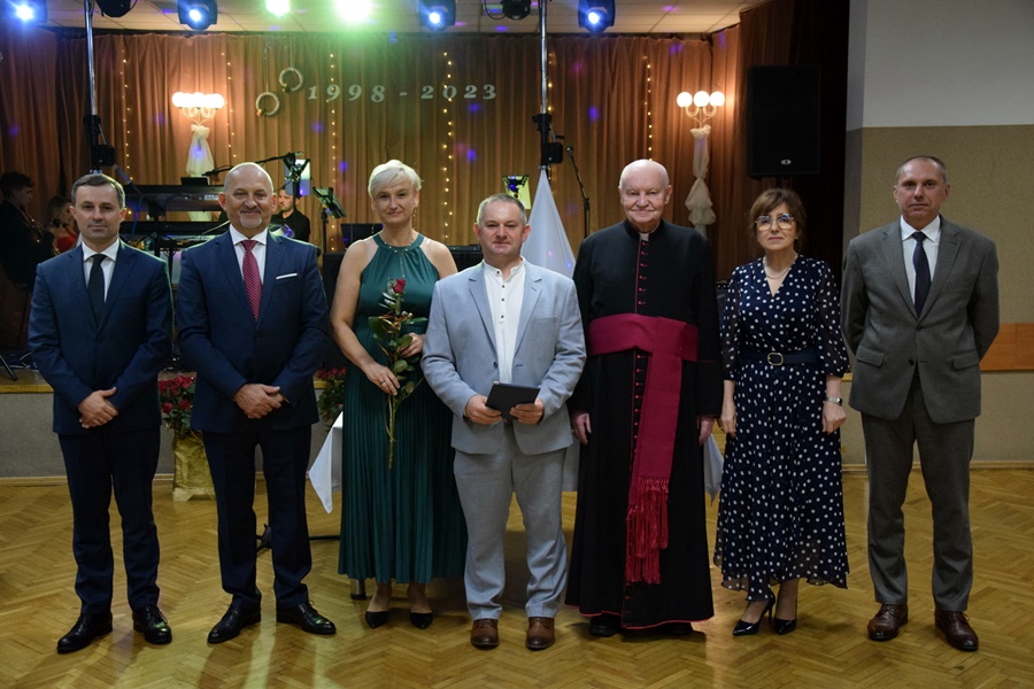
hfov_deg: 46.4
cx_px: 517
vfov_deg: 31.9
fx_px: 1206
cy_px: 344
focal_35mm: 42
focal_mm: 28
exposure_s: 1/100
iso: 2800
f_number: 4
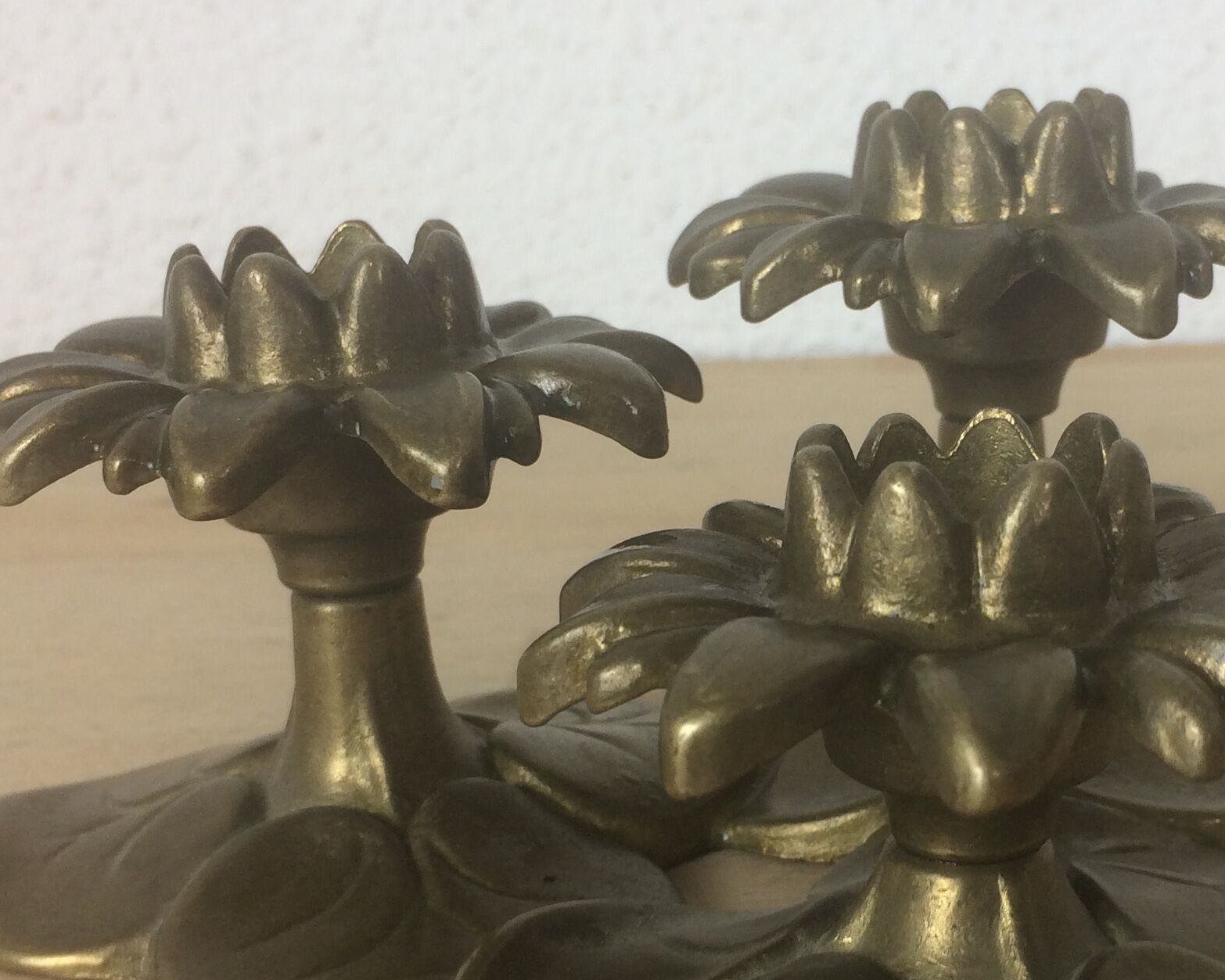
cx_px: 863
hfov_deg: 31.6
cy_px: 660
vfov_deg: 25.7
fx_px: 2139
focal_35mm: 59
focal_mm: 4.15
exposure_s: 1/50
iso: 40
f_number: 2.2
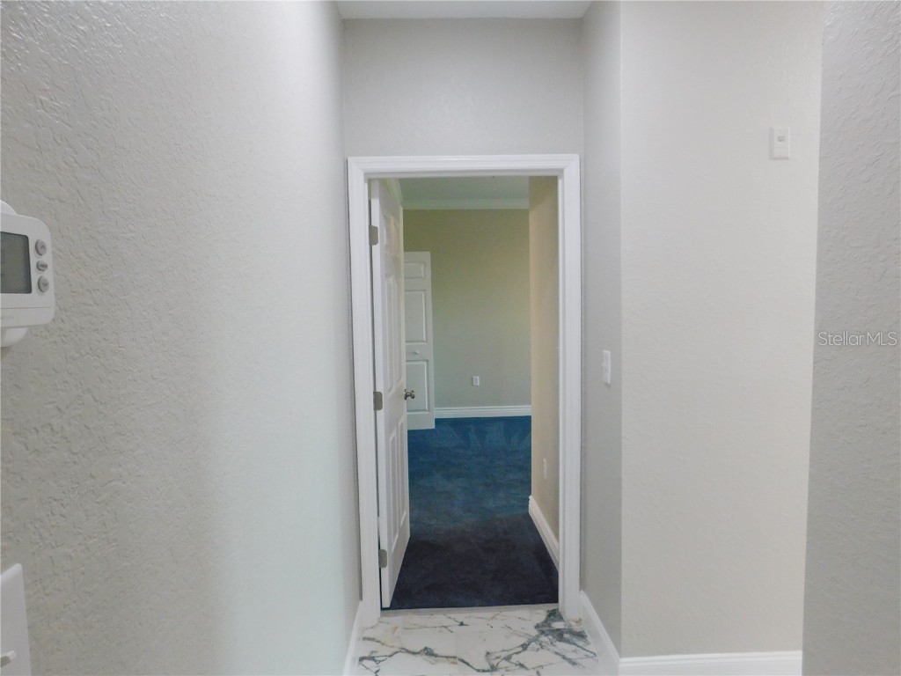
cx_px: 450
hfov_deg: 73.9
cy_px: 338
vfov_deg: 58.9
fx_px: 599
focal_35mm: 23
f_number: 3
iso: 220
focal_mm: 4
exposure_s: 1/30
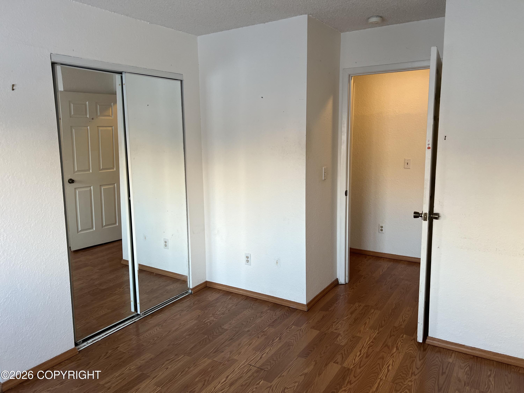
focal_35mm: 26
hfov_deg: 67.3
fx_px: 394
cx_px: 262
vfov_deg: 53.1
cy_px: 196
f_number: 1.5
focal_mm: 5.7
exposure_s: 1/121
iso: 125
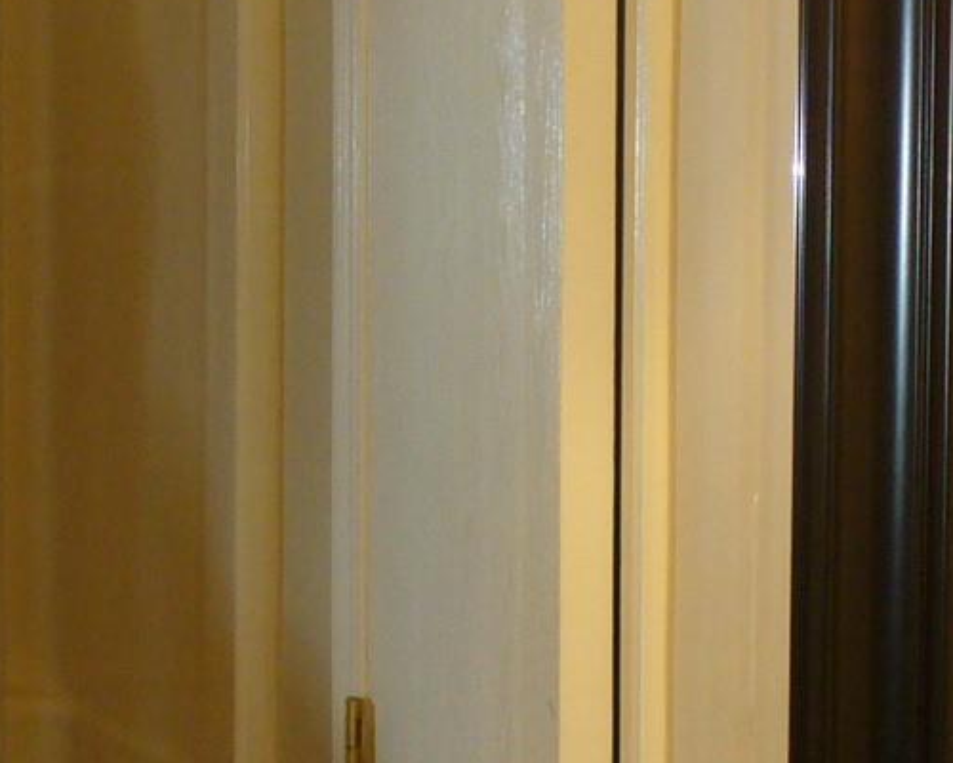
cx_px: 652
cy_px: 950
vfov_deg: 10.2
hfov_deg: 13.0
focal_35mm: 148
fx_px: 4174
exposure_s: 1/30
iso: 100
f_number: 2.8
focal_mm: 6.1
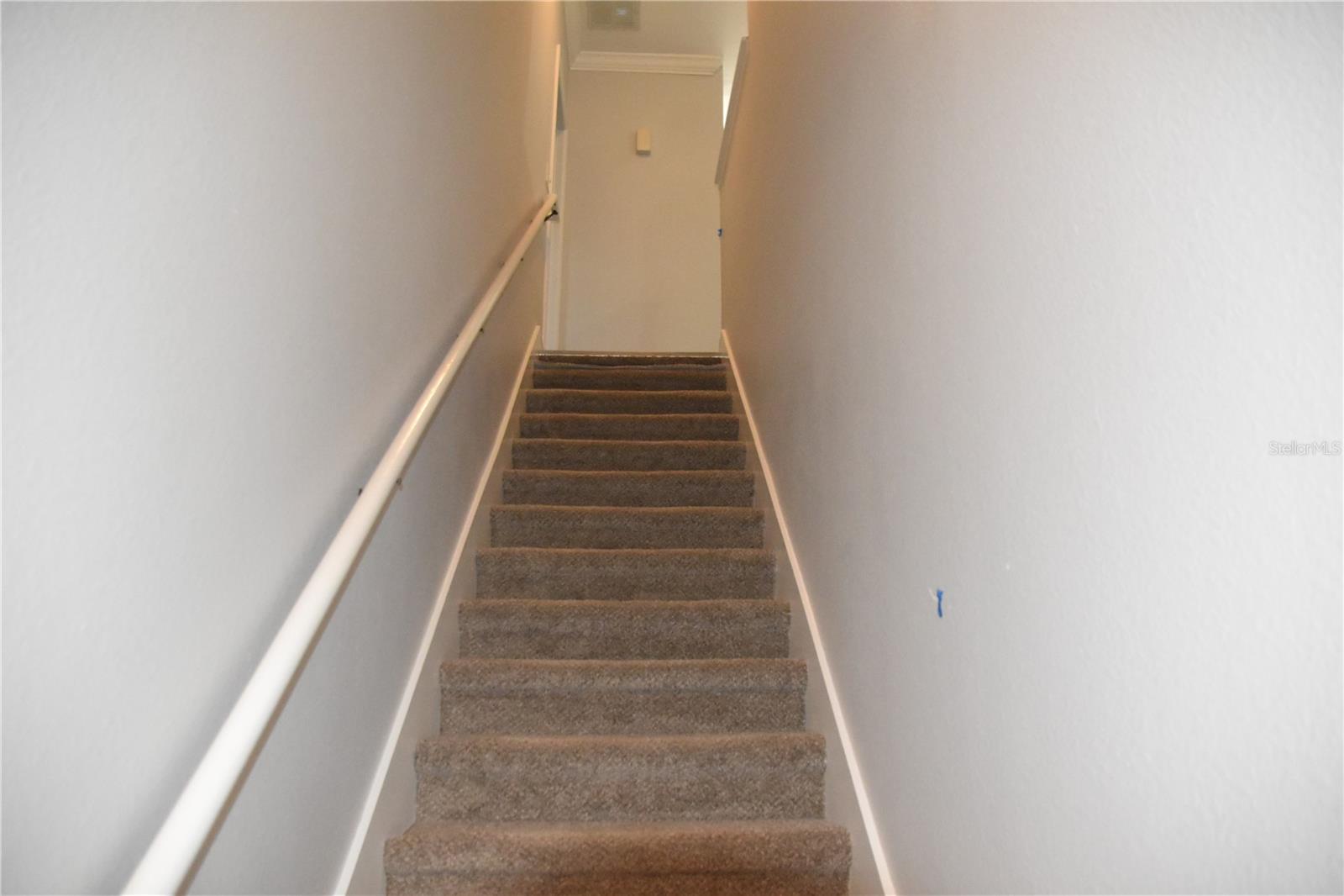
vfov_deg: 53.1
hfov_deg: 73.8
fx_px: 896
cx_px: 672
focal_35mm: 24
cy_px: 448
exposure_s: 1/60
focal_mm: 16
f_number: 3.5
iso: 4500
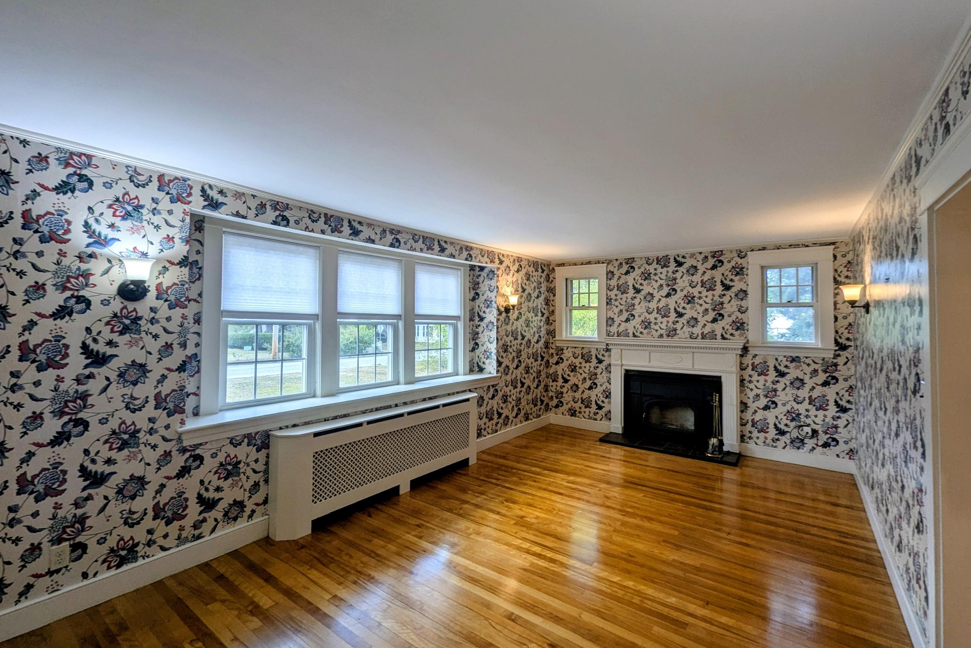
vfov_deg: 81.1
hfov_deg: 104.2
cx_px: 497
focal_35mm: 14
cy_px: 303
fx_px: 378
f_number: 2.2
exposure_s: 1/120
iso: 68
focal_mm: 1.95
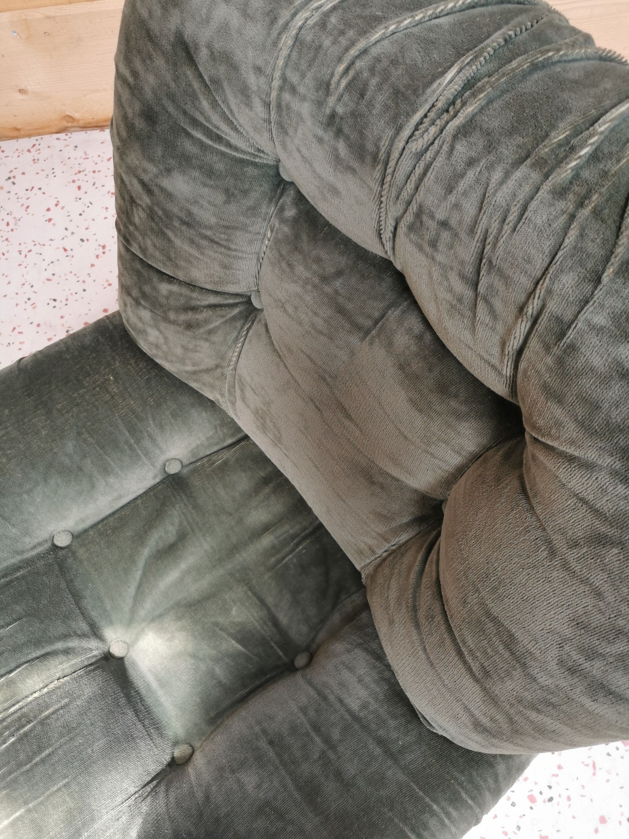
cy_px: 420
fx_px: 654
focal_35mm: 27
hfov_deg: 51.4
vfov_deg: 65.3
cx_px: 314
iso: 50
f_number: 1.8
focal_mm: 5.58
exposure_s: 1/108
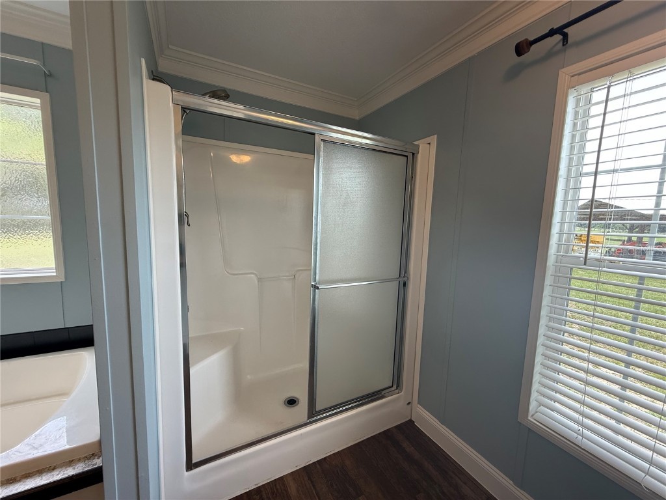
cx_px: 333
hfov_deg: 102.1
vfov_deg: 85.7
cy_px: 250
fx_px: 269
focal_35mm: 14
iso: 125
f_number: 2.2
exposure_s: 1/120
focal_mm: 2.22
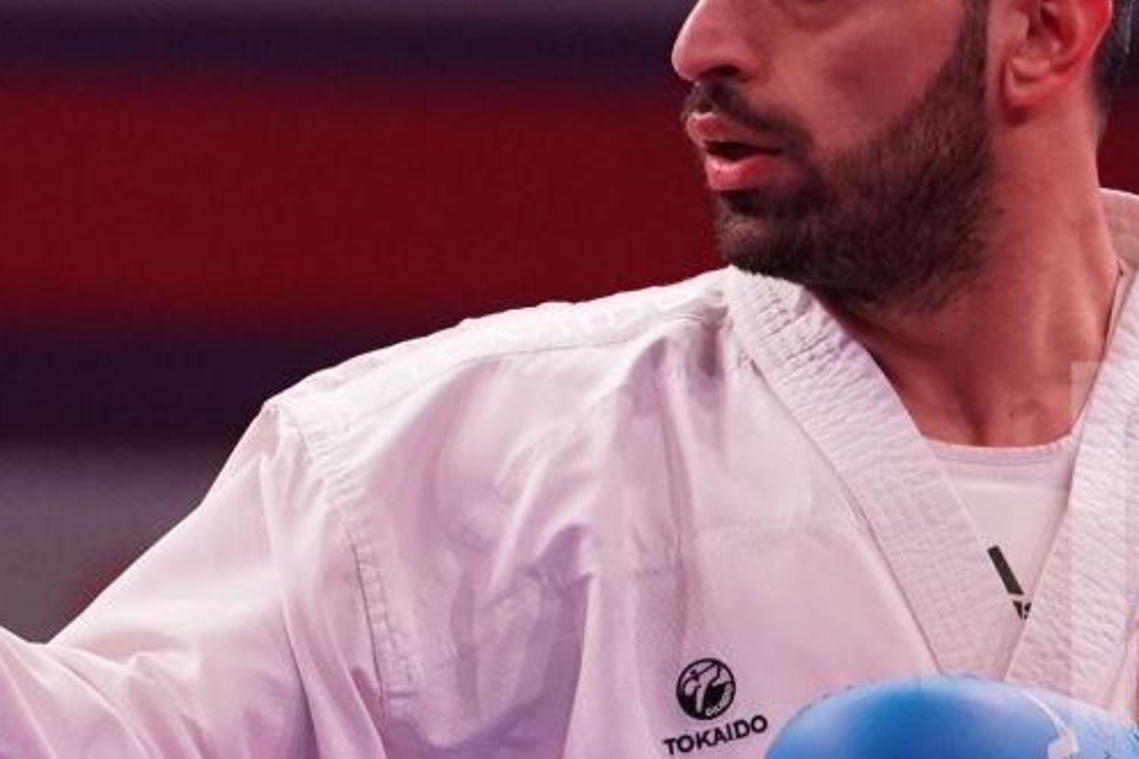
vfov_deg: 1.9
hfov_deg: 2.8
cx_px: 509
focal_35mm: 725
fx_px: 22929
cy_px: 571
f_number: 2.8
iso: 4000
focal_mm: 200
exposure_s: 1/1000
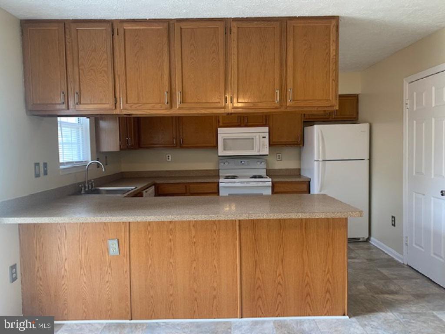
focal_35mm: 26
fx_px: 334
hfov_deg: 67.3
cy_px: 167
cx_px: 222
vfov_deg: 53.1
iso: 64
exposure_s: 1/60
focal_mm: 4.25
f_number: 1.8
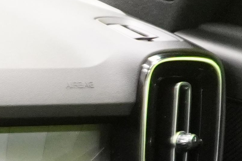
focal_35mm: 180
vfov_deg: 7.2
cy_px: 359
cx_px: -536
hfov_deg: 8.9
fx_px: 1210
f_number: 3.5
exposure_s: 1/30
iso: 2000
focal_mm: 16
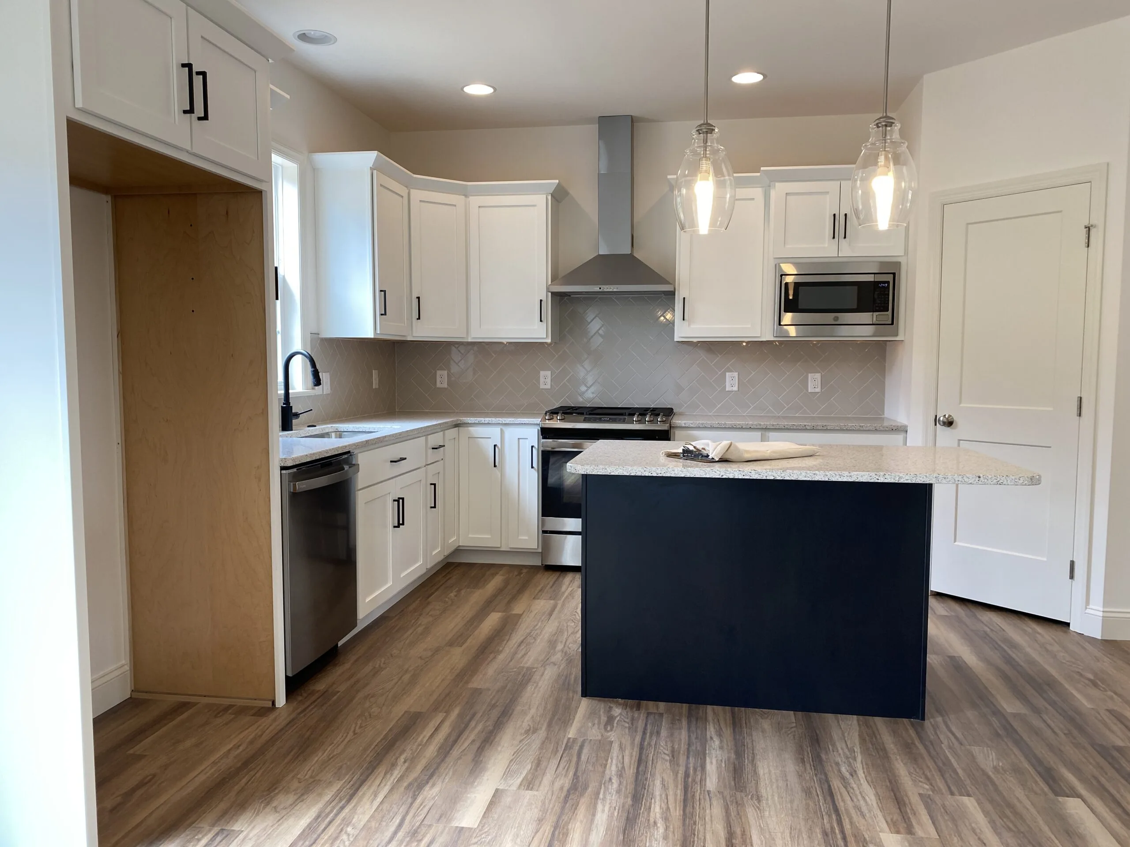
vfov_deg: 53.1
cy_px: 424
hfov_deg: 67.3
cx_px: 565
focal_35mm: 26
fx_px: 849
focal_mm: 4.25
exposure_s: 1/120
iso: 50
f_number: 1.8
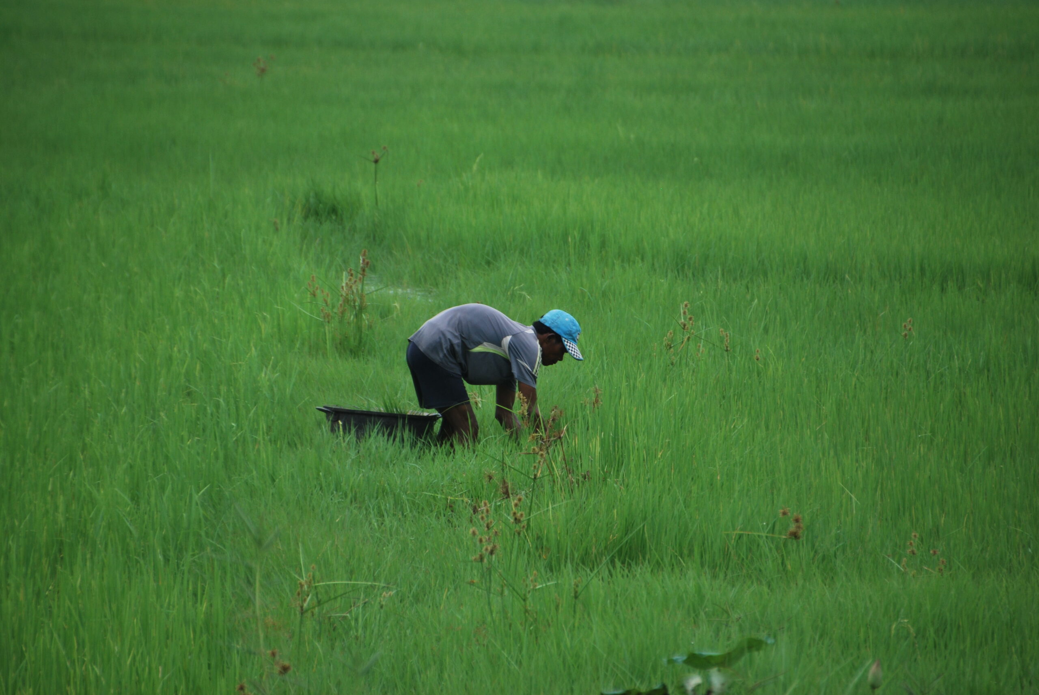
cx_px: 520
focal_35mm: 405
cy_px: 348
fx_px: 11703
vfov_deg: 3.4
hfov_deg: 5.1
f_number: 6.3
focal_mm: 270
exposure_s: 1/500
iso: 200
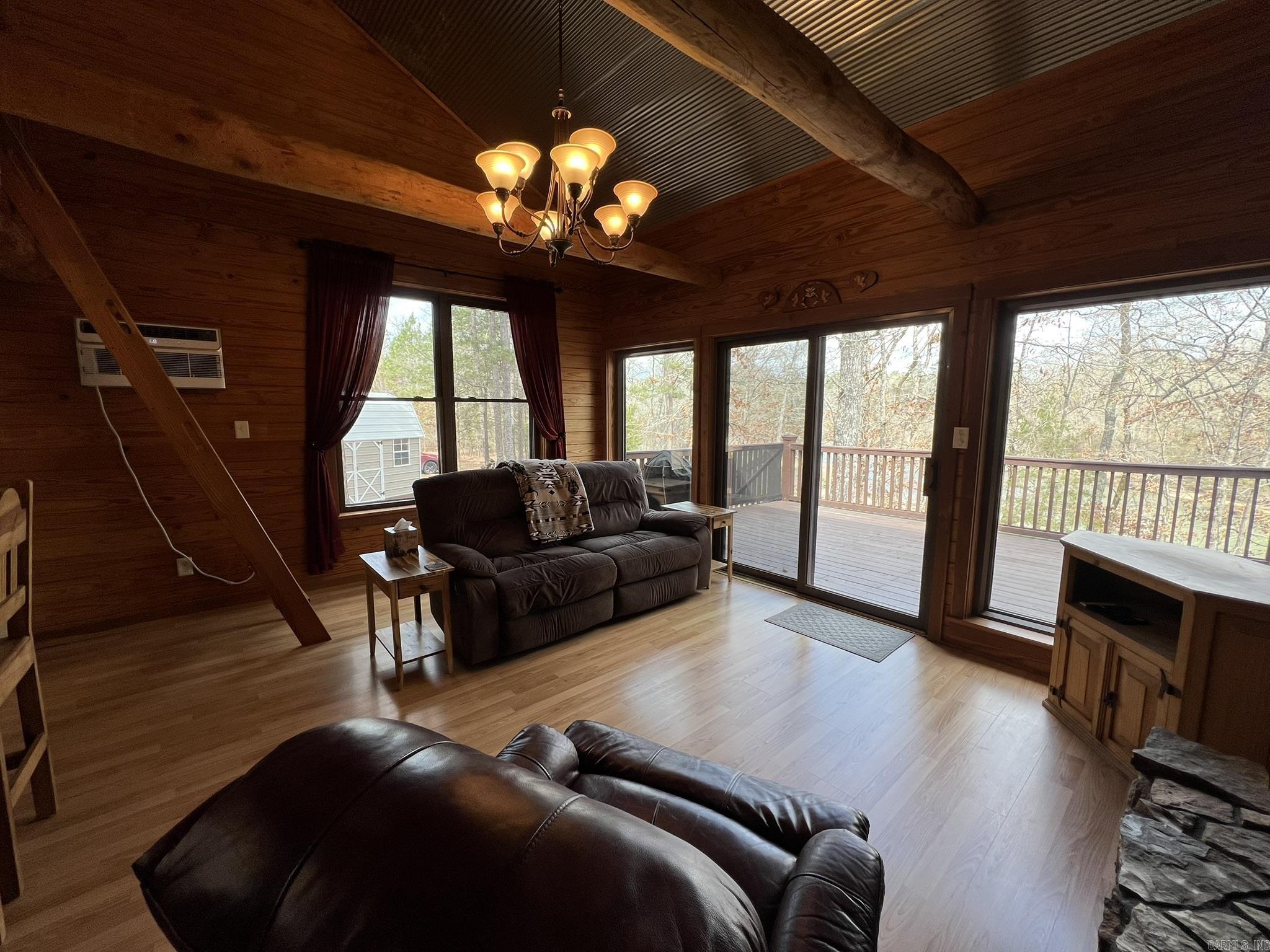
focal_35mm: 13
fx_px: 477
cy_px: 476
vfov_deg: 89.9
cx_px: 635
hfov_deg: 106.2
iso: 50
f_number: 1.8
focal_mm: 1.57
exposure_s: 1/120
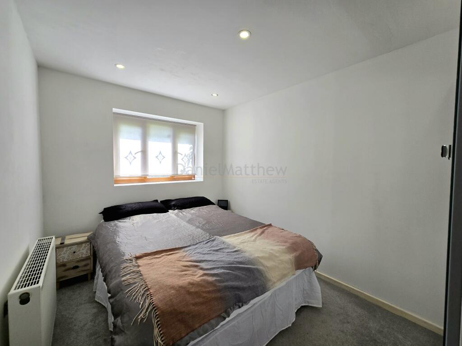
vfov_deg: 89.9
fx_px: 174
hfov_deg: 106.2
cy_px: 173
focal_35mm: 13
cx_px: 231
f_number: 2.2
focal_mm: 2.2
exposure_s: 1/101
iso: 50
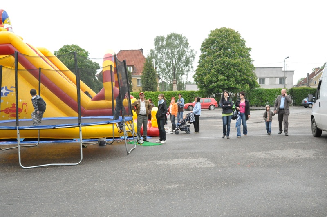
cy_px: 108
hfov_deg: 51.3
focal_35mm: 38
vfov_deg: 35.4
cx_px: 164
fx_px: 340
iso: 2500
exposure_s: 1/1000
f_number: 4.5
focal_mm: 25
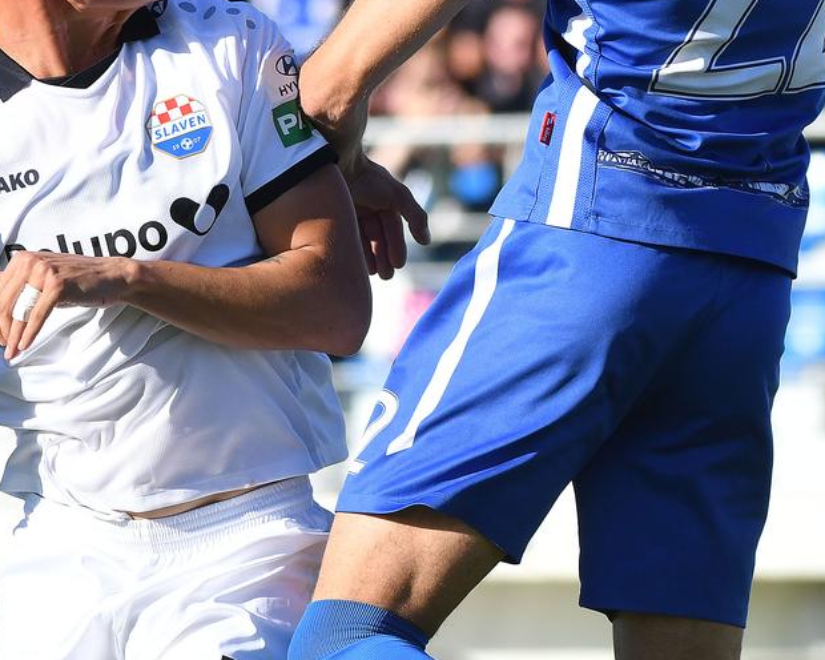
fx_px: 12428
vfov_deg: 3.0
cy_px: 158
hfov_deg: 3.8
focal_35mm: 509
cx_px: 262
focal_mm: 210
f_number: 5
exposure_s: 1/2000
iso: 400
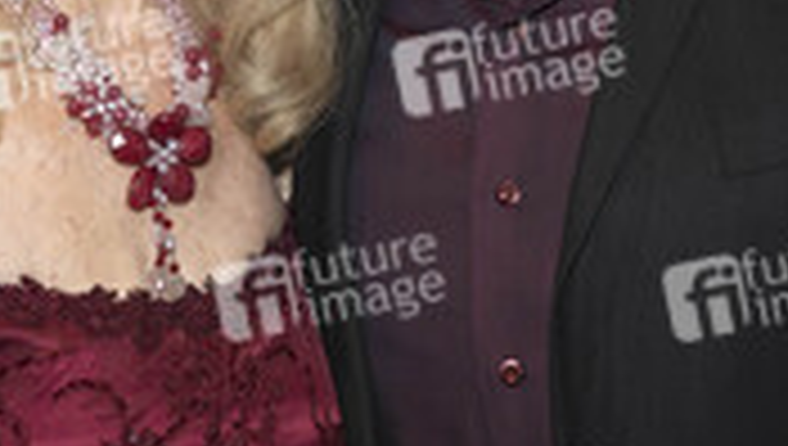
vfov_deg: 9.1
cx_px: 389
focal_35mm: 132
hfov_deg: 16.2
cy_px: -50
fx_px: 2762
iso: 800
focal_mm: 49
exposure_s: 1/200
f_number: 5.6
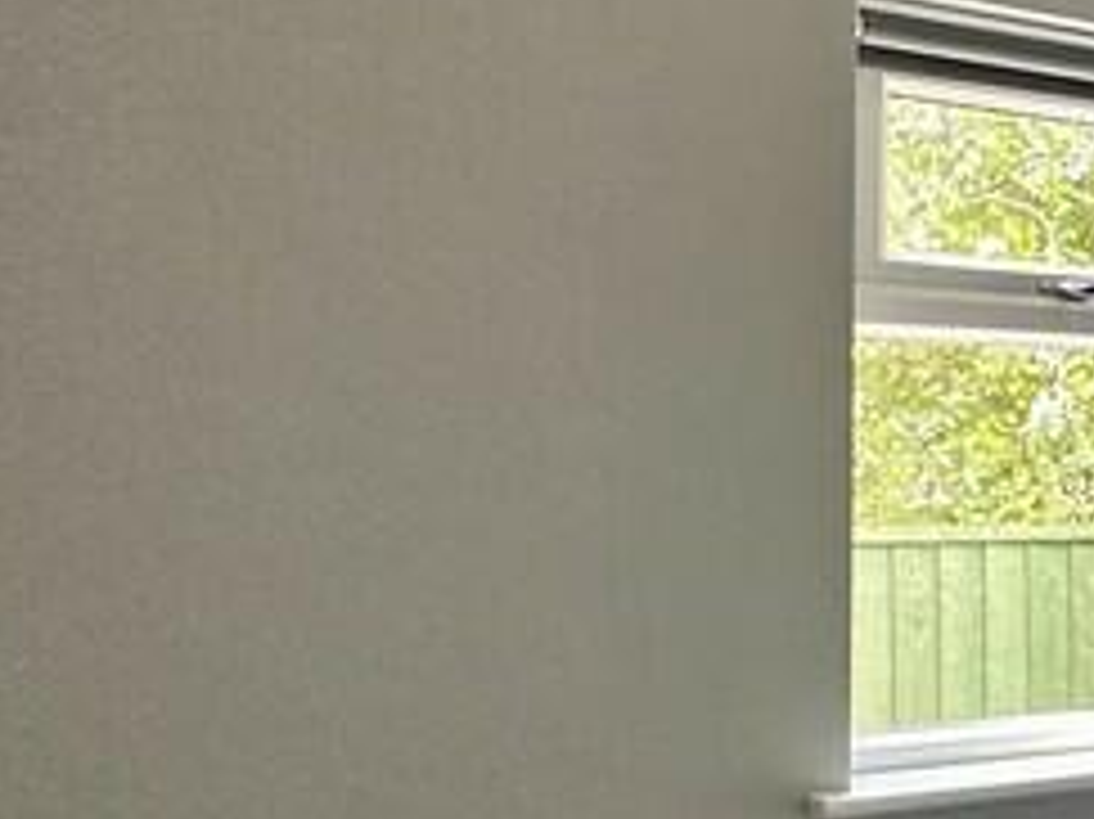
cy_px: 468
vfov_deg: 24.8
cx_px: 2111
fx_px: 1864
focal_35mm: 59
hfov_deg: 19.9
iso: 160
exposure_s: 1/99
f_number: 2.2
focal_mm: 2.22
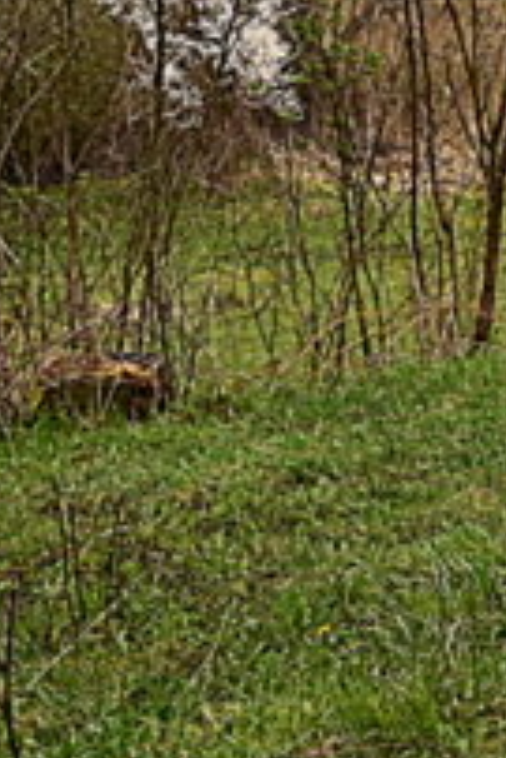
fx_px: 2252
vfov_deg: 18.7
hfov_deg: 10.9
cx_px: 1207
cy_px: 34
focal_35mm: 107
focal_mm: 18
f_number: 8
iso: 400
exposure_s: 1/80
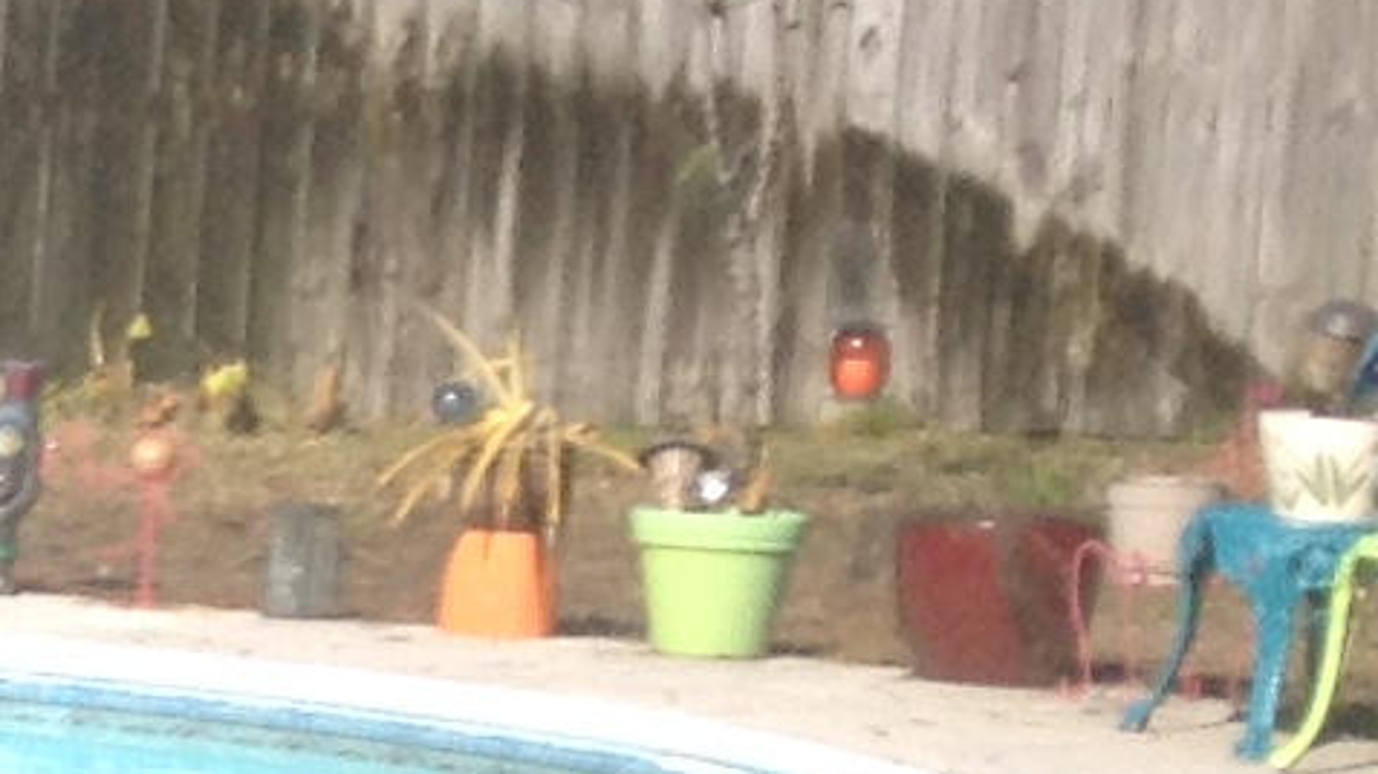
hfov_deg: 9.7
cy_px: 930
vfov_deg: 6.2
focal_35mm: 195
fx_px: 7123
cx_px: -1950
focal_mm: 3.3
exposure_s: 1/1233
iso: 32
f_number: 2.4
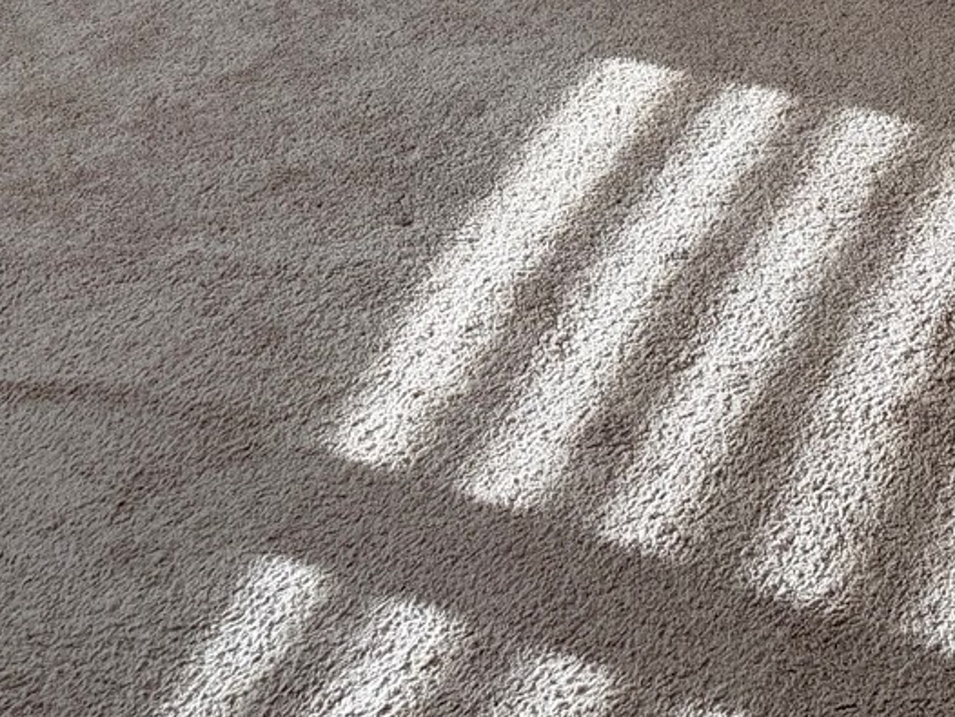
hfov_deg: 22.9
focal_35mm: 73
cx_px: 1327
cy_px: -113
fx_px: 2015
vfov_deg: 19.2
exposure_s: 1/379
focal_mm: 6.76
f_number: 1.78
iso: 80
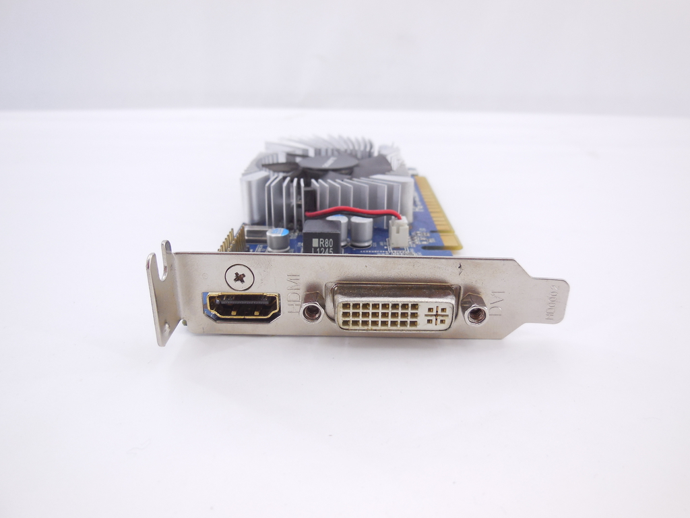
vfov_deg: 54.9
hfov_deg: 69.4
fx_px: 498
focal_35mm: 25
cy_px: 259
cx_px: 345
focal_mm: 4.5
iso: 125
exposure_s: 1/50
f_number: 3.1
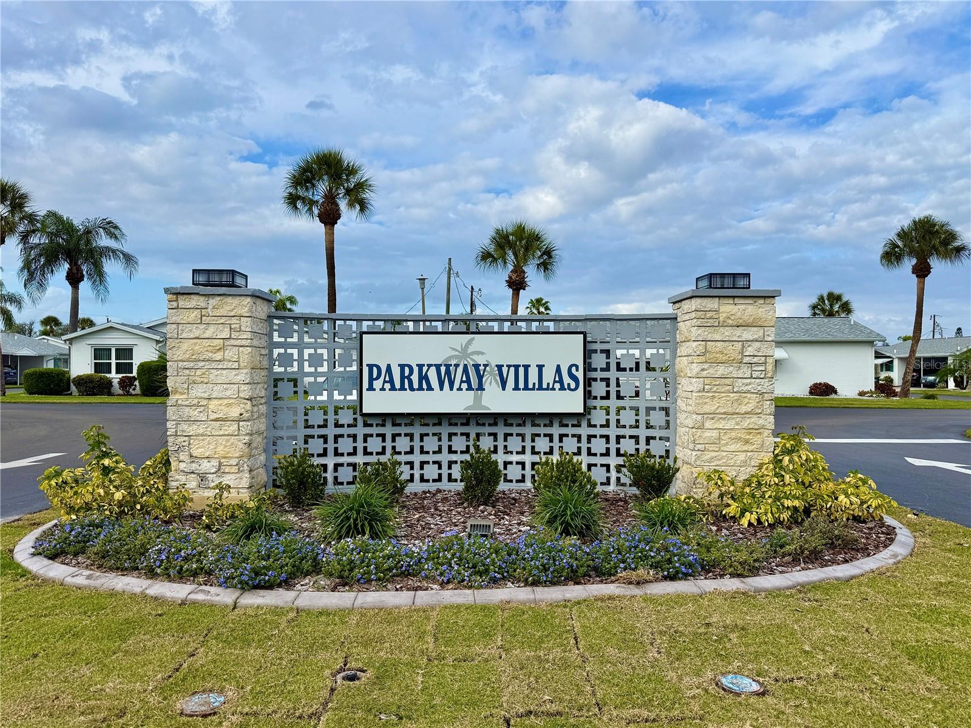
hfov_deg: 71.6
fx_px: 673
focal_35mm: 24
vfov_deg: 56.8
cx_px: 486
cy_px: 364
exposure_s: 1/4975
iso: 80
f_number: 1.78
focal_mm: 6.76
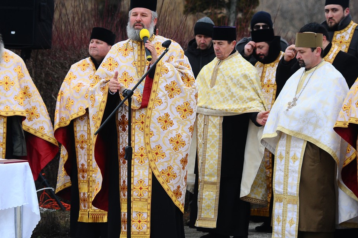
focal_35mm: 149
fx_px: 1481
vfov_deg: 9.2
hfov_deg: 13.8
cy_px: 110
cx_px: 148
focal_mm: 112
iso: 1000
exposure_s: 1/500
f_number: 5.6
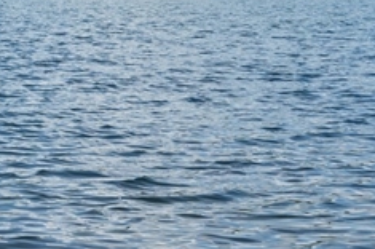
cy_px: -30
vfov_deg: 10.3
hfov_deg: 13.1
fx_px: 1363
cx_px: -429
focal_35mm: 131
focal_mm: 30
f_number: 8
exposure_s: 1/500
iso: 100
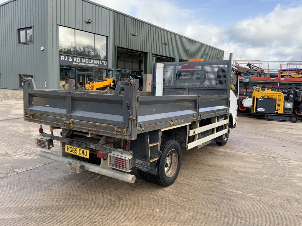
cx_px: 151
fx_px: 253
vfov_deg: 48.2
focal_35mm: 29
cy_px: 113
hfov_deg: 61.7
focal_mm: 3
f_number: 1.8
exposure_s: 1/277
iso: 16
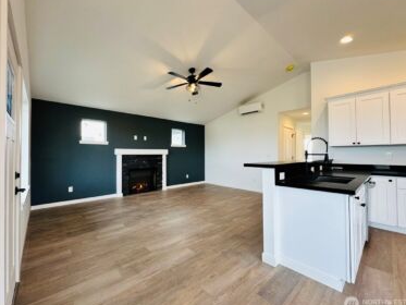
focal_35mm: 15
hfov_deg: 98.1
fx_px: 176
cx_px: 197
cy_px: 151
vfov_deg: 81.8
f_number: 2.2
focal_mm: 2.22
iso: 125
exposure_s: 1/120
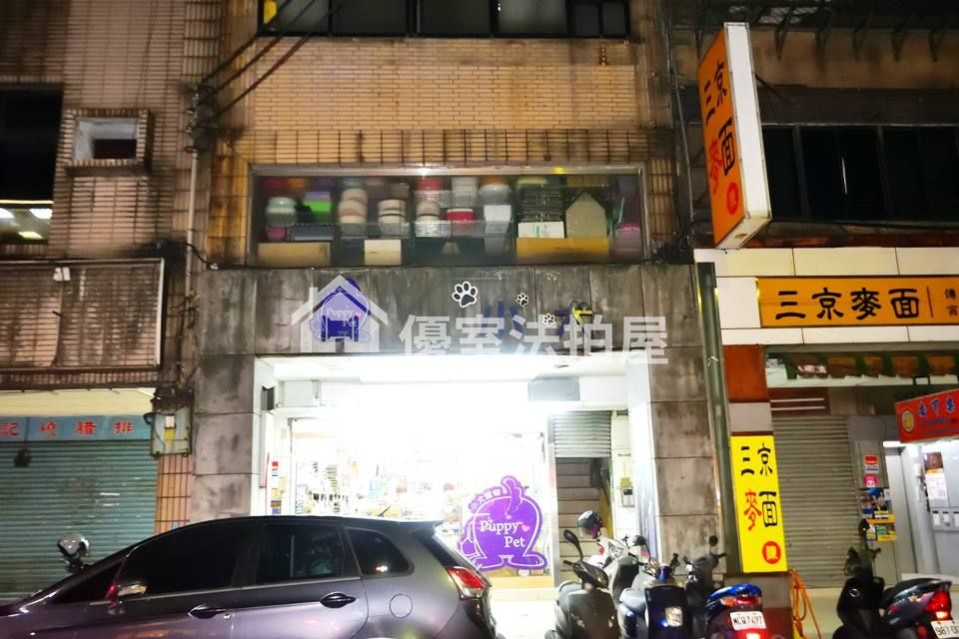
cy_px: 320
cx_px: 480
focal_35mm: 30
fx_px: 799
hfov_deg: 61.9
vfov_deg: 43.6
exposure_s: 1/60
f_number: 3.5
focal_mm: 20
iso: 5000
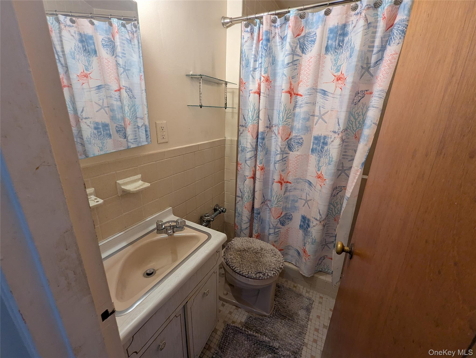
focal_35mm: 13
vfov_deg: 90.1
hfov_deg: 106.1
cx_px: 238
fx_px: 179
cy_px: 179
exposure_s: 1/24
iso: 120
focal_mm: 1.95
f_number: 2.2
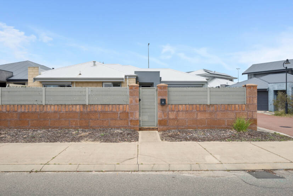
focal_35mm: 22
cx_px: 146
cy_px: 98
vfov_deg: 58.4
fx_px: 175
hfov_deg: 79.9
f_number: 8
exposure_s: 1/200
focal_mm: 21.5
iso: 100
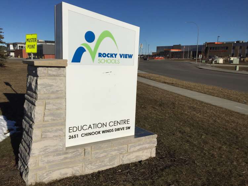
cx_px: 124
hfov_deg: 61.6
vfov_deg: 48.3
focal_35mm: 29
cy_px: 93
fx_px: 208
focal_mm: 4.15
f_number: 2.2
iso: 32
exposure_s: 1/9901
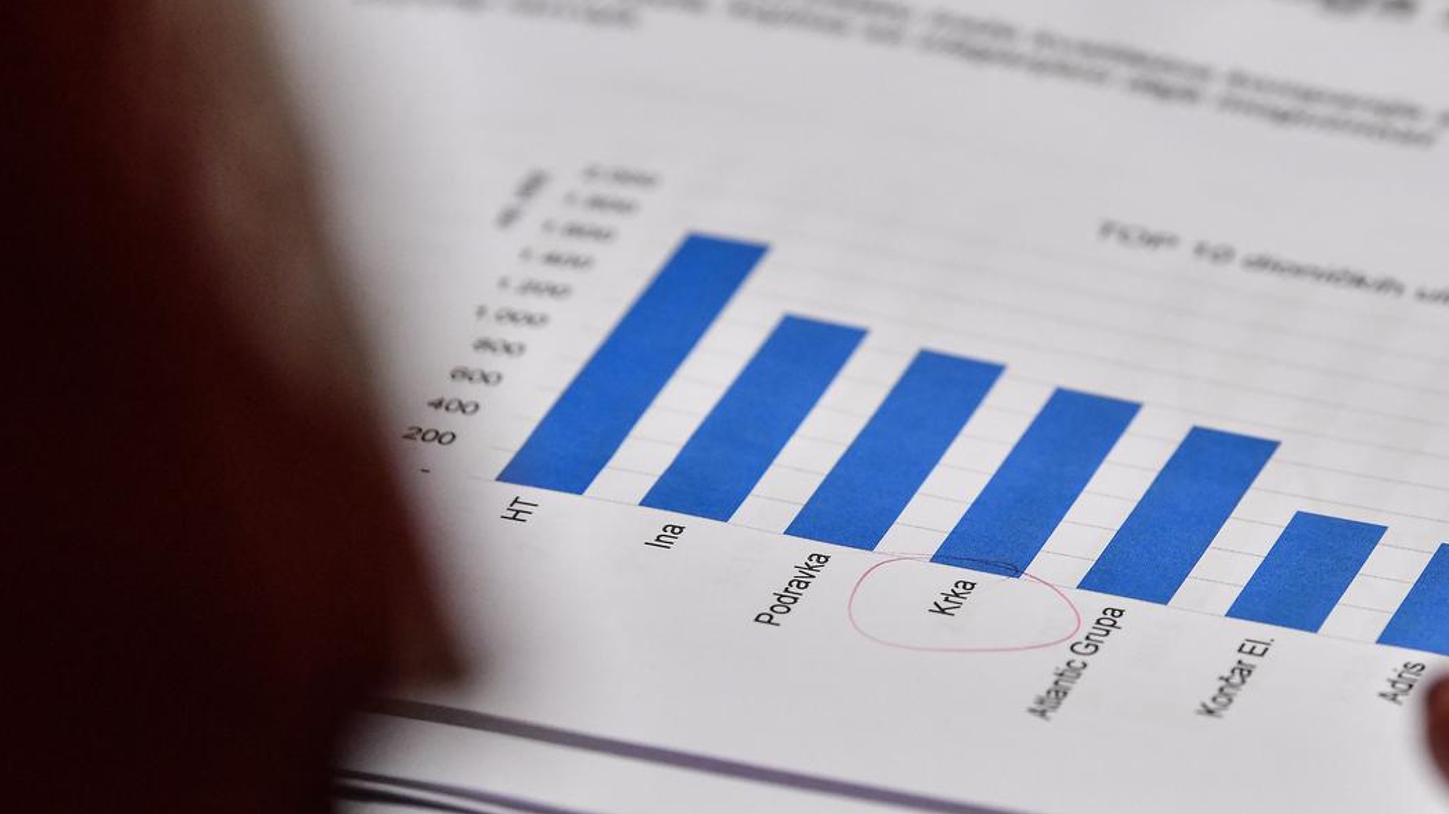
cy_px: 469
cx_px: 866
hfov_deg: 6.7
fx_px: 12292
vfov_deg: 3.8
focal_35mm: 320
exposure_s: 1/125
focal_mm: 200
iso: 2500
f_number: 6.3
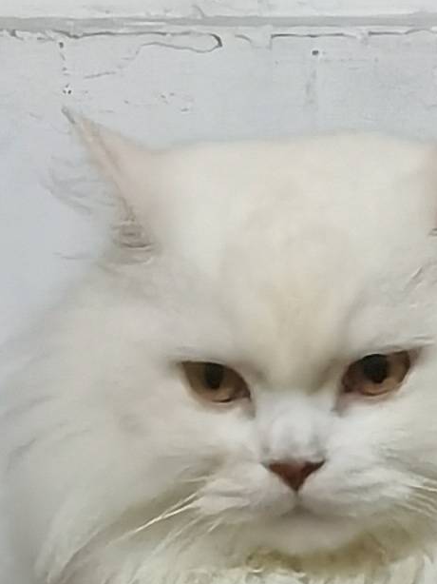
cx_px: 805
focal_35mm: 387
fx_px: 6519
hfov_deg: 3.8
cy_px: 166
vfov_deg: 5.1
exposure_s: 1/33.3
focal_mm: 6.71
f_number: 1.9
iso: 500
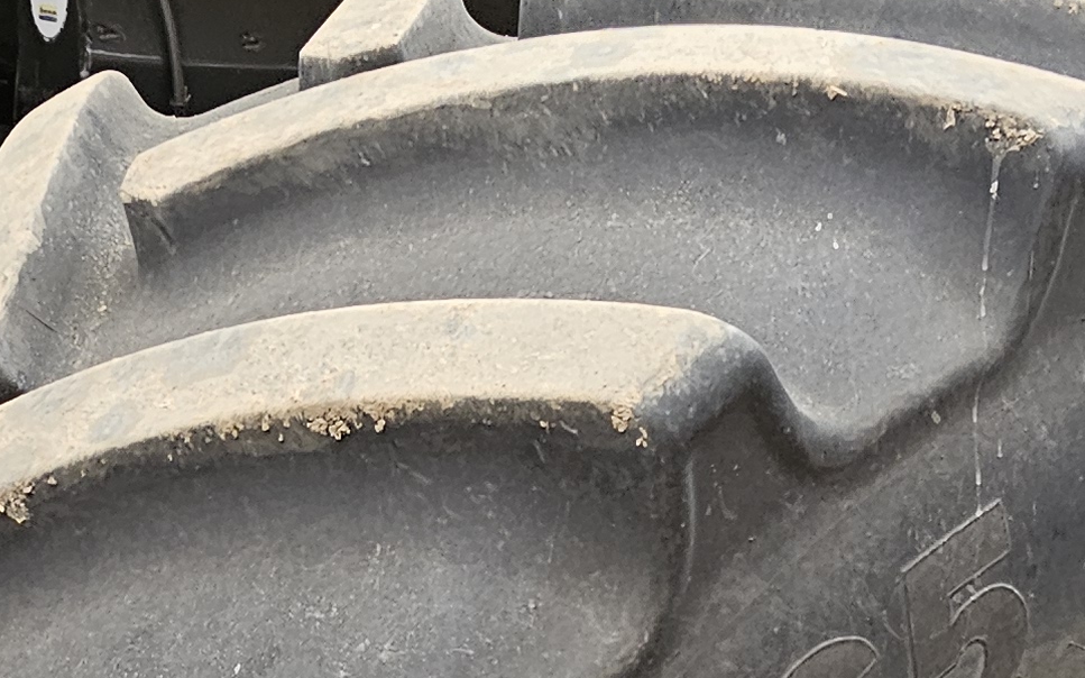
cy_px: 788
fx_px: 1685
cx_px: 368
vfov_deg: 21.3
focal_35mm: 57
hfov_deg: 35.4
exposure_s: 1/77
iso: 250
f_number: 2.2
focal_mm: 2.2
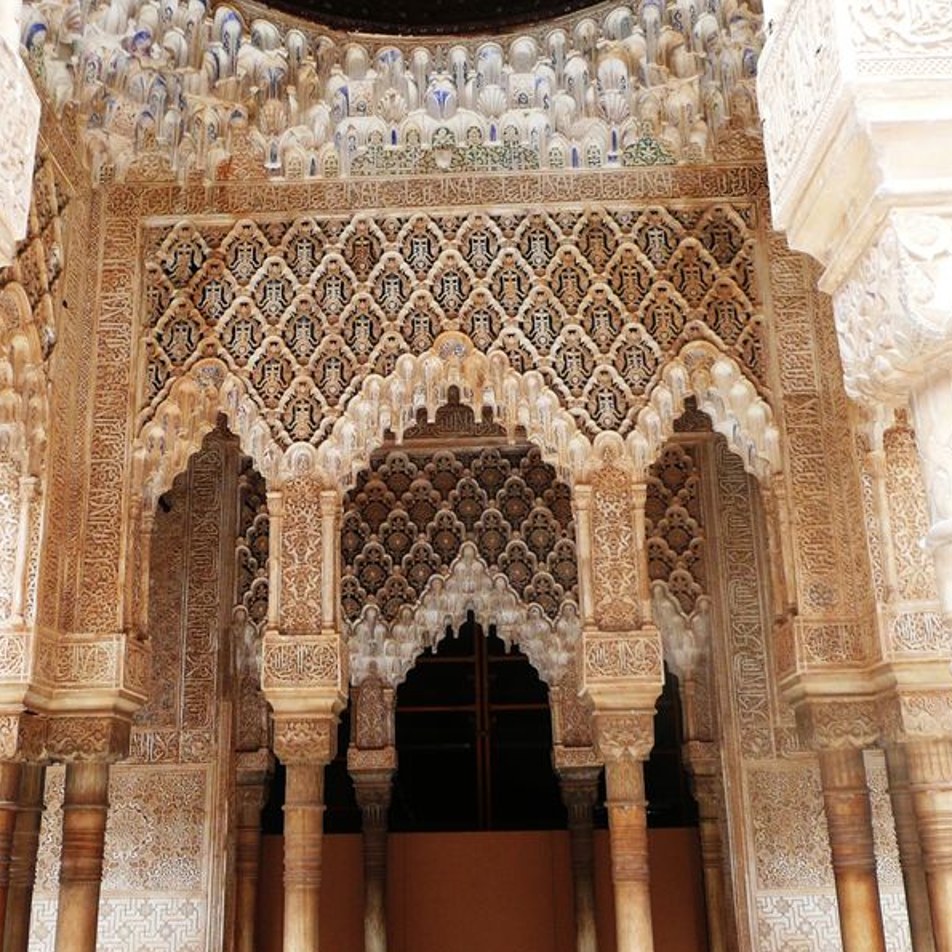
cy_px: 478
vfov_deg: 43.9
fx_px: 1182
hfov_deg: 43.8
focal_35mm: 38
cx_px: 450
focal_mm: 4.6
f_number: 3.3
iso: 160
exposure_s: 1/30
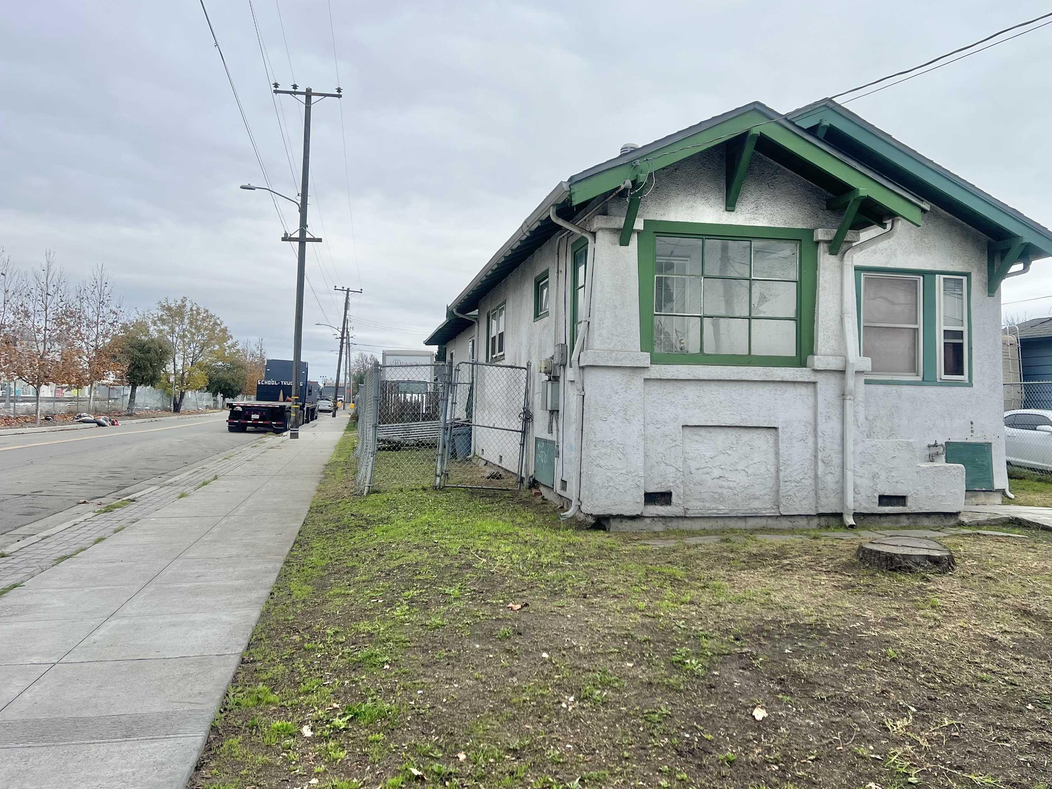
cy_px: 353
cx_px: 578
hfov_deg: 61.5
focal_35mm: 29
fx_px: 881
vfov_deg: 48.2
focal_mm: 5.7
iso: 50
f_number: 1.5
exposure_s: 1/2123
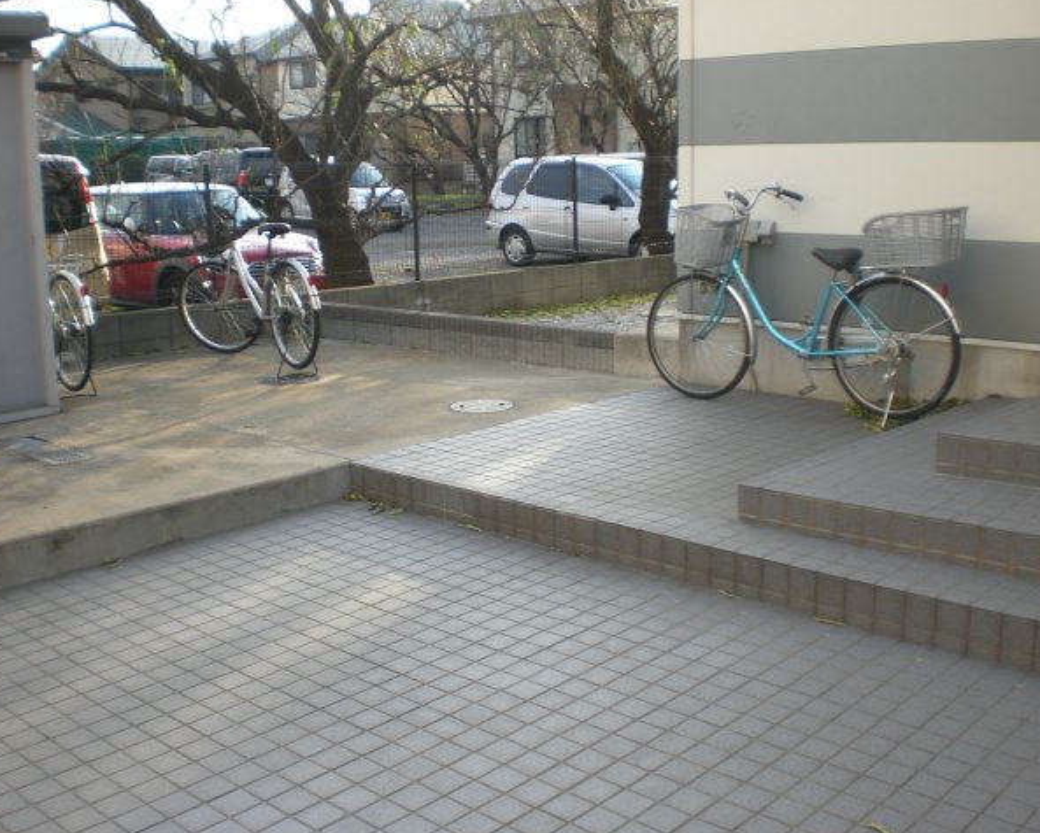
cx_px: 507
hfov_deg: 45.8
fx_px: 1232
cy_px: 416
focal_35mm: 40
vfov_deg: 37.4
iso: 50
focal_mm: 6.3
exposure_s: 1/160
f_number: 3.1
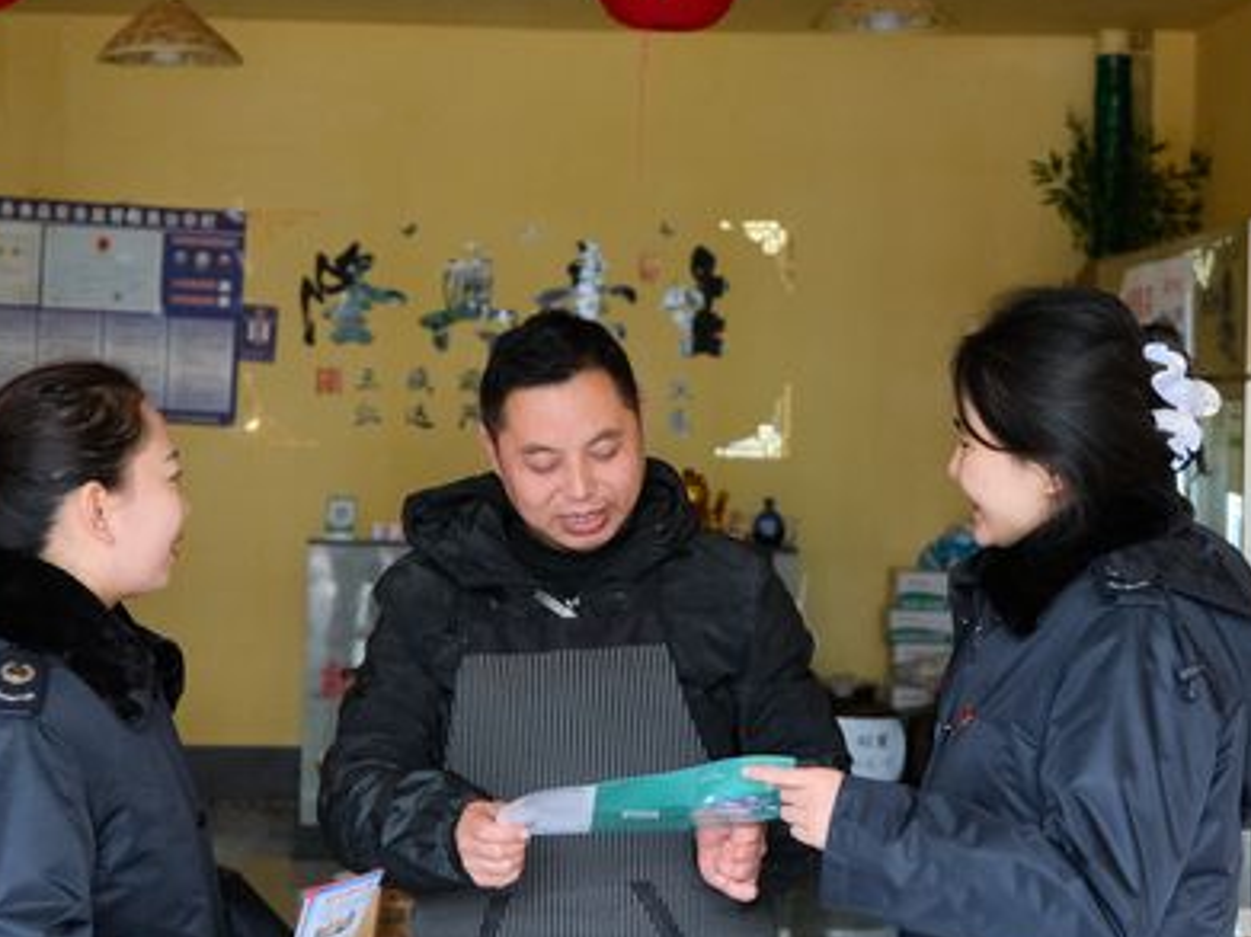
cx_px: 602
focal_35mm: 69
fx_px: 2493
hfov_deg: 28.2
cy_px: 413
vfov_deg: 21.3
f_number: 2.8
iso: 2500
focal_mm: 26.2
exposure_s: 1/125
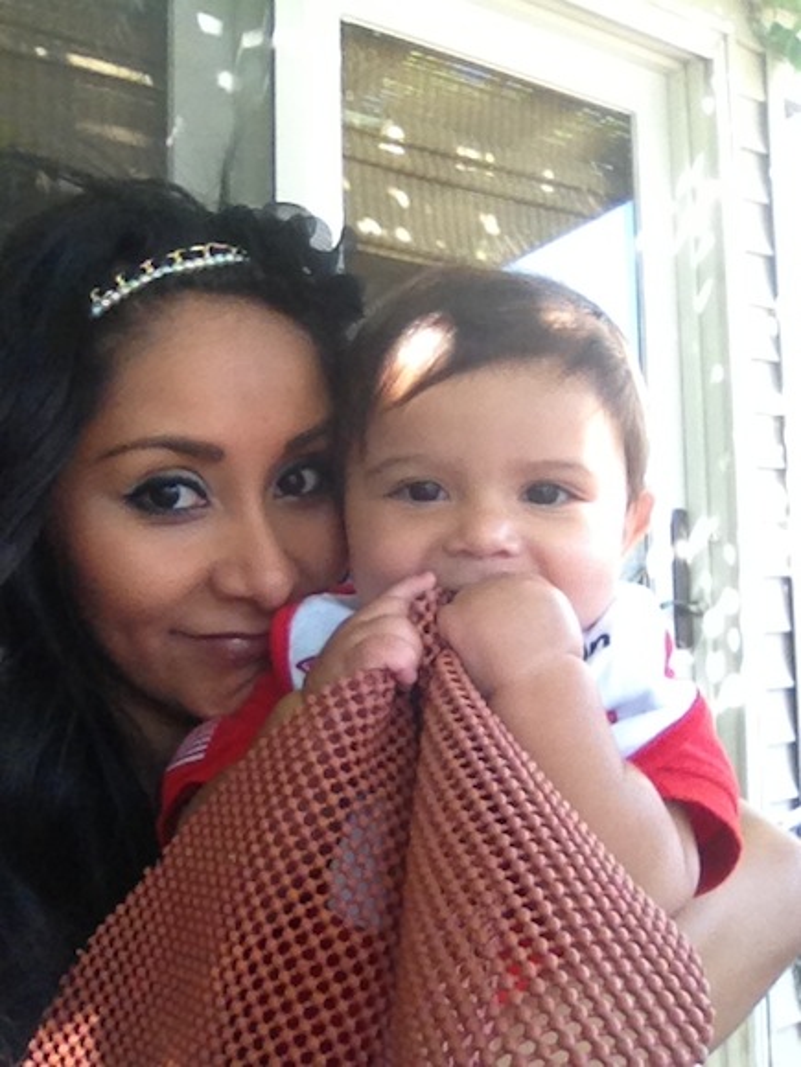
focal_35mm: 35
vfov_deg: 52.6
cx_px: 400
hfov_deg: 40.7
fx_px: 1080
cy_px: 534
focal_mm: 1.85
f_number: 2.4
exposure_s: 1/124
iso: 125
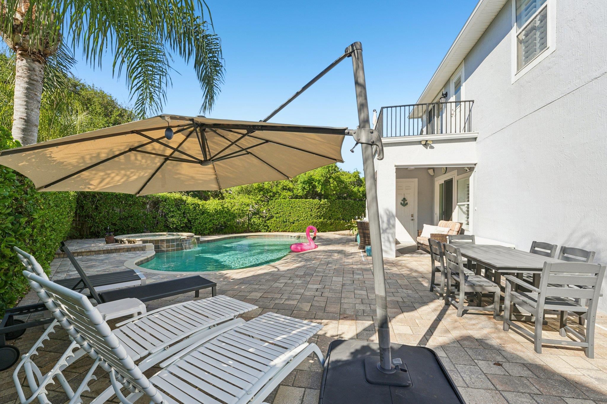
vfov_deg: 81.2
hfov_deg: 104.3
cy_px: 202
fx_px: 236
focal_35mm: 14
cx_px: 304
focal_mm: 14
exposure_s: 1/60
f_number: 11
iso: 100
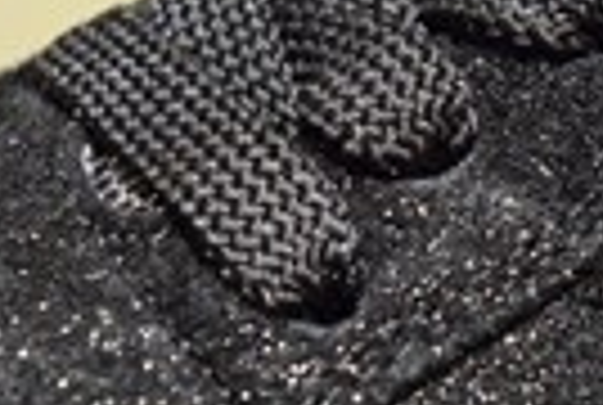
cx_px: 770
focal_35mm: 129
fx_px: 2166
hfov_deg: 15.2
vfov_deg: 10.7
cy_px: 243
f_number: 3.5
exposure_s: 1/80
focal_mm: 18
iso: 3200
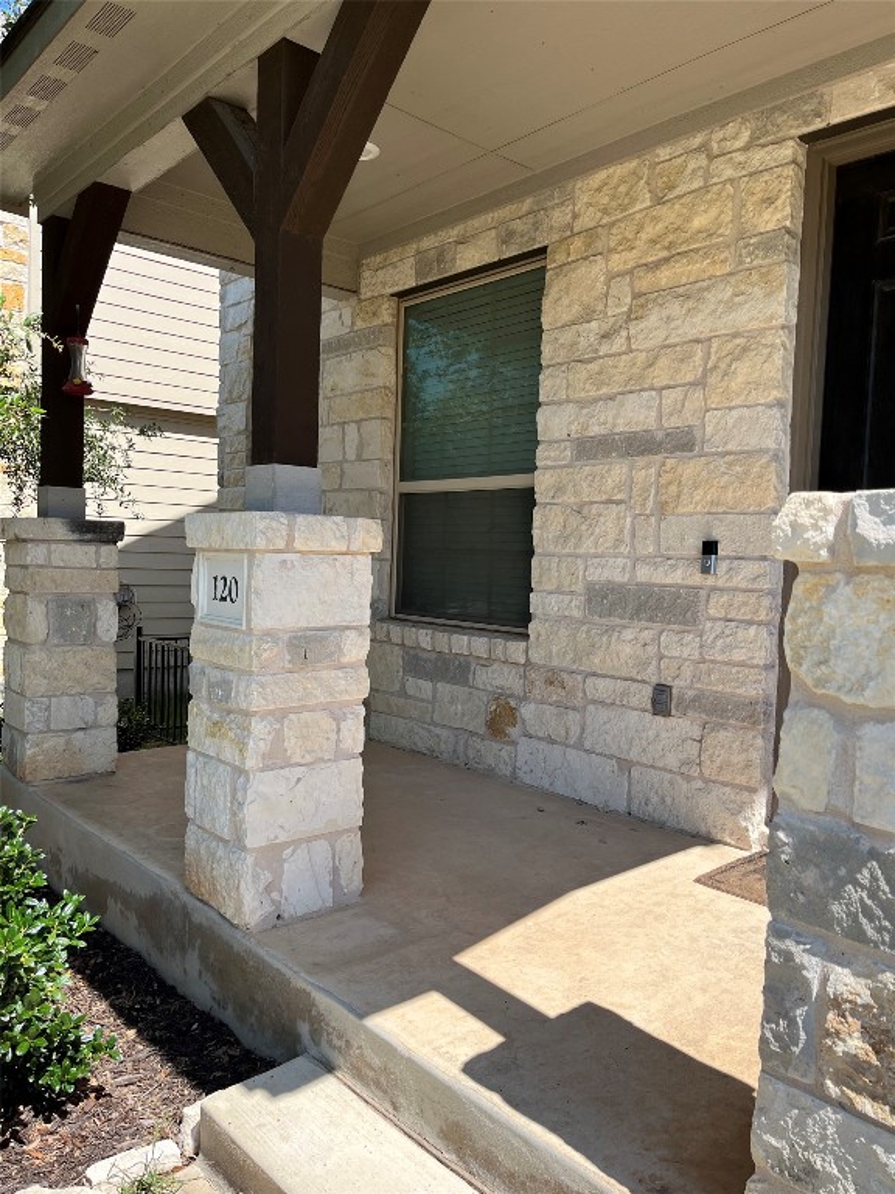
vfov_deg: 67.3
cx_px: 448
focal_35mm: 26
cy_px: 597
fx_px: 896
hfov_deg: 53.1
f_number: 1.6
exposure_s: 1/1832
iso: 50
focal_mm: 5.1
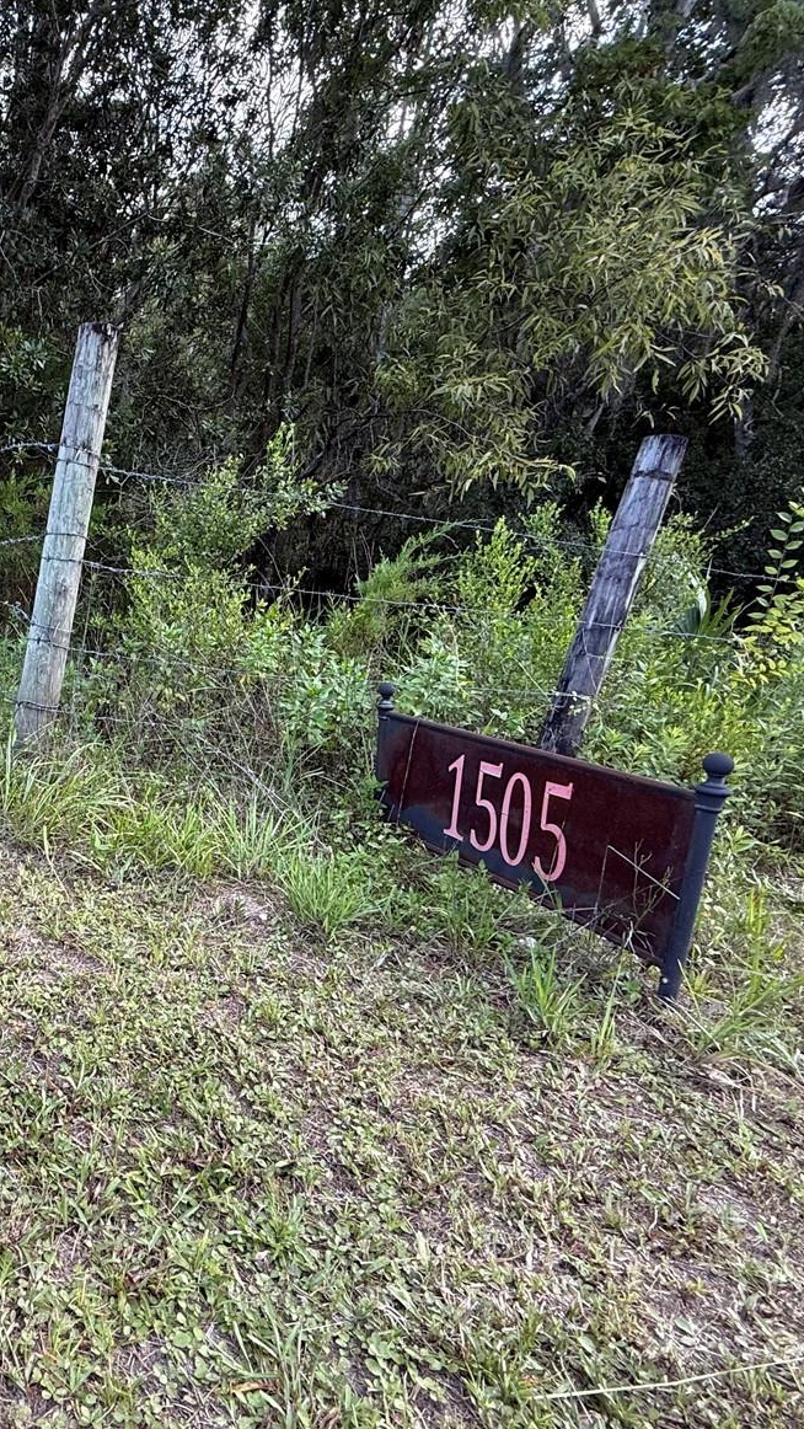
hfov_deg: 44.8
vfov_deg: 83.8
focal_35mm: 21
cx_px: -14
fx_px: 796
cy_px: 711
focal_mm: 2.22
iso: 64
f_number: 2.2
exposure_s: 1/99
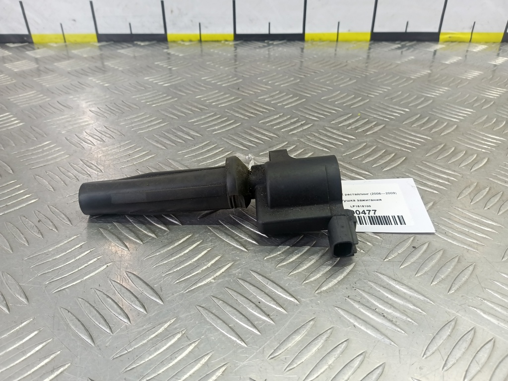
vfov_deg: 58.9
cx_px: 254
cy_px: 190
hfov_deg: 73.9
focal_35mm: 23
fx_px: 338
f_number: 1.6
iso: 160
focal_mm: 4.11
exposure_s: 1/50
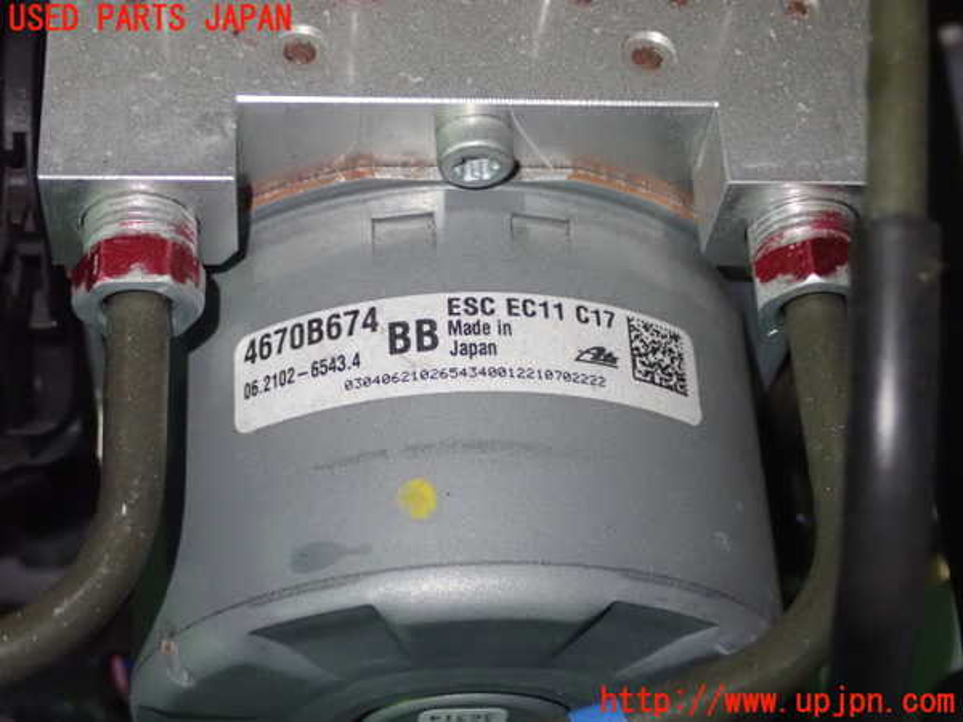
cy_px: 361
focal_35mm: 65
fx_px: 1808
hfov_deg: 29.8
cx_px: 482
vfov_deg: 22.6
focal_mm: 11.78
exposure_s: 1/50
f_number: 3.8
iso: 1600
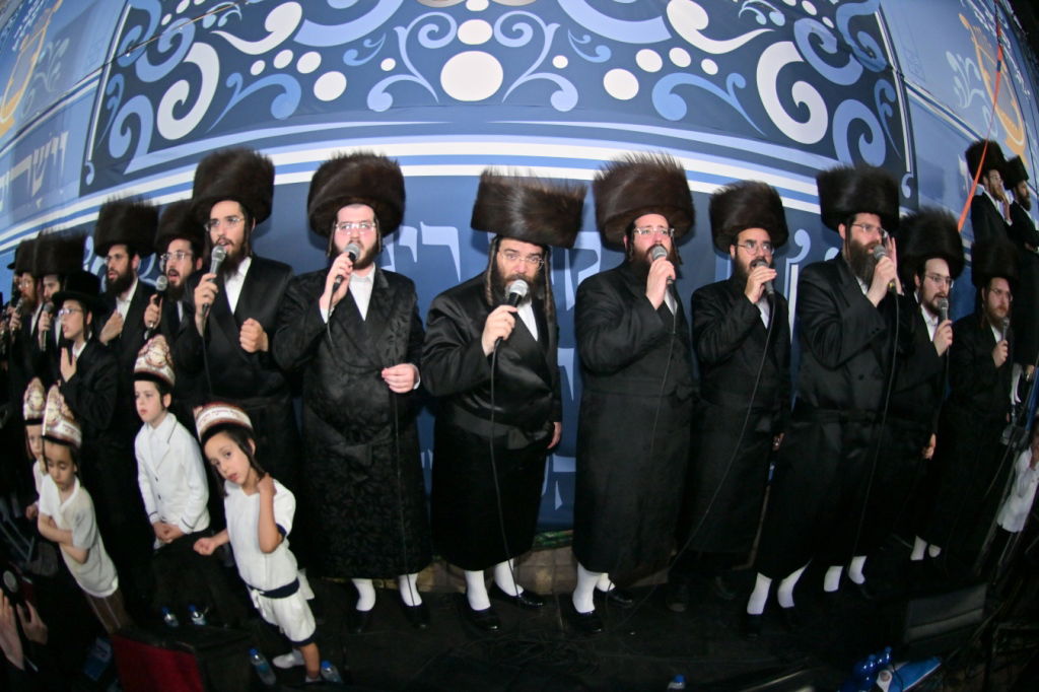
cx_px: 520
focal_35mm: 15
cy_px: 346
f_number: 2.8
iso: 400
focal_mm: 10.5
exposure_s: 1/200
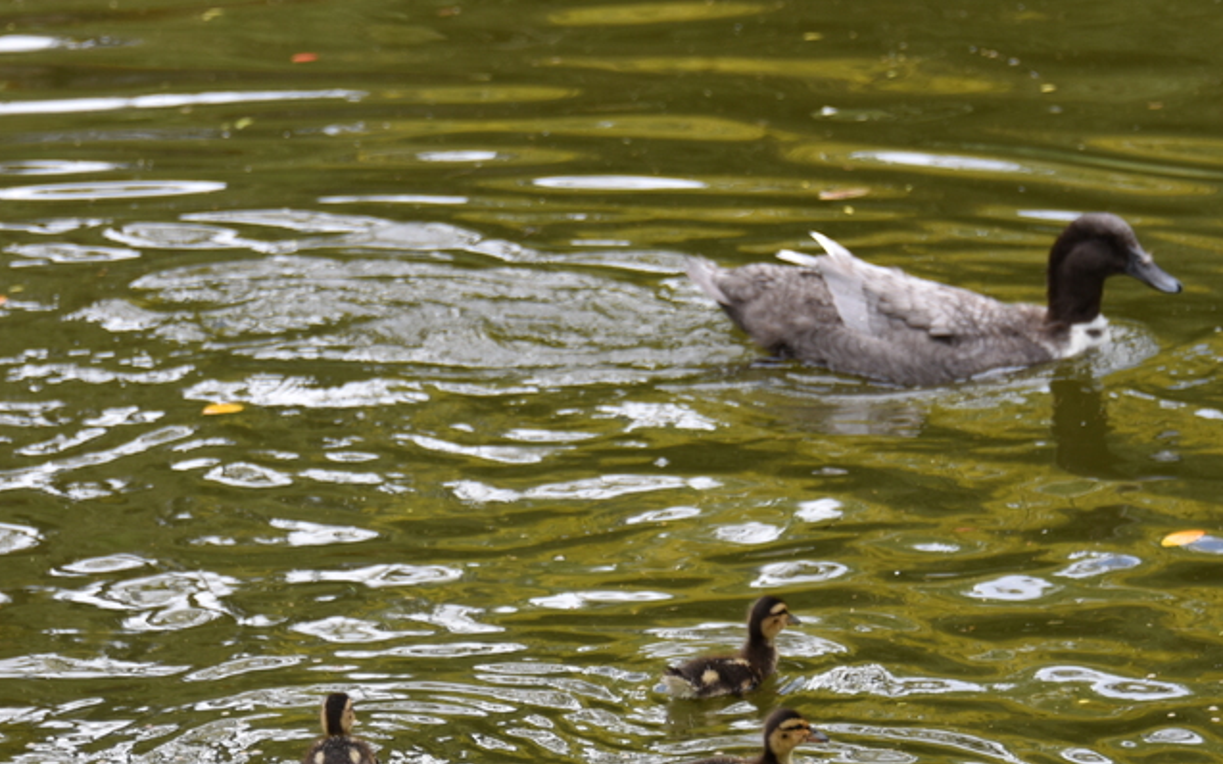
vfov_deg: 5.2
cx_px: 532
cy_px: 804
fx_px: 8332
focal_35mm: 250
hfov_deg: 8.4
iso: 200
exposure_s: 1/250
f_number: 5.6
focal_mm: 122
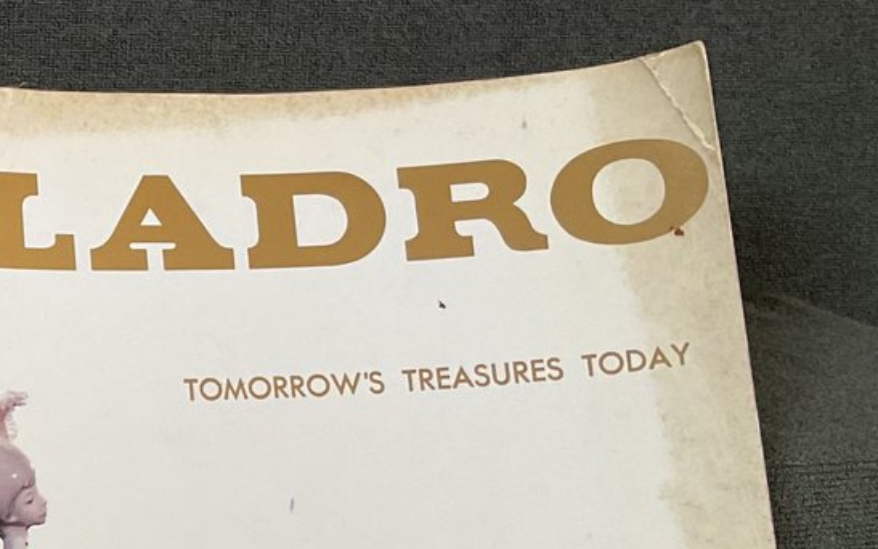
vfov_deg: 14.9
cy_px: 628
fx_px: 2034
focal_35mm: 85
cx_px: -226
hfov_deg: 22.2
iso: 64
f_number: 1.8
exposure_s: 1/120
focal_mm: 3
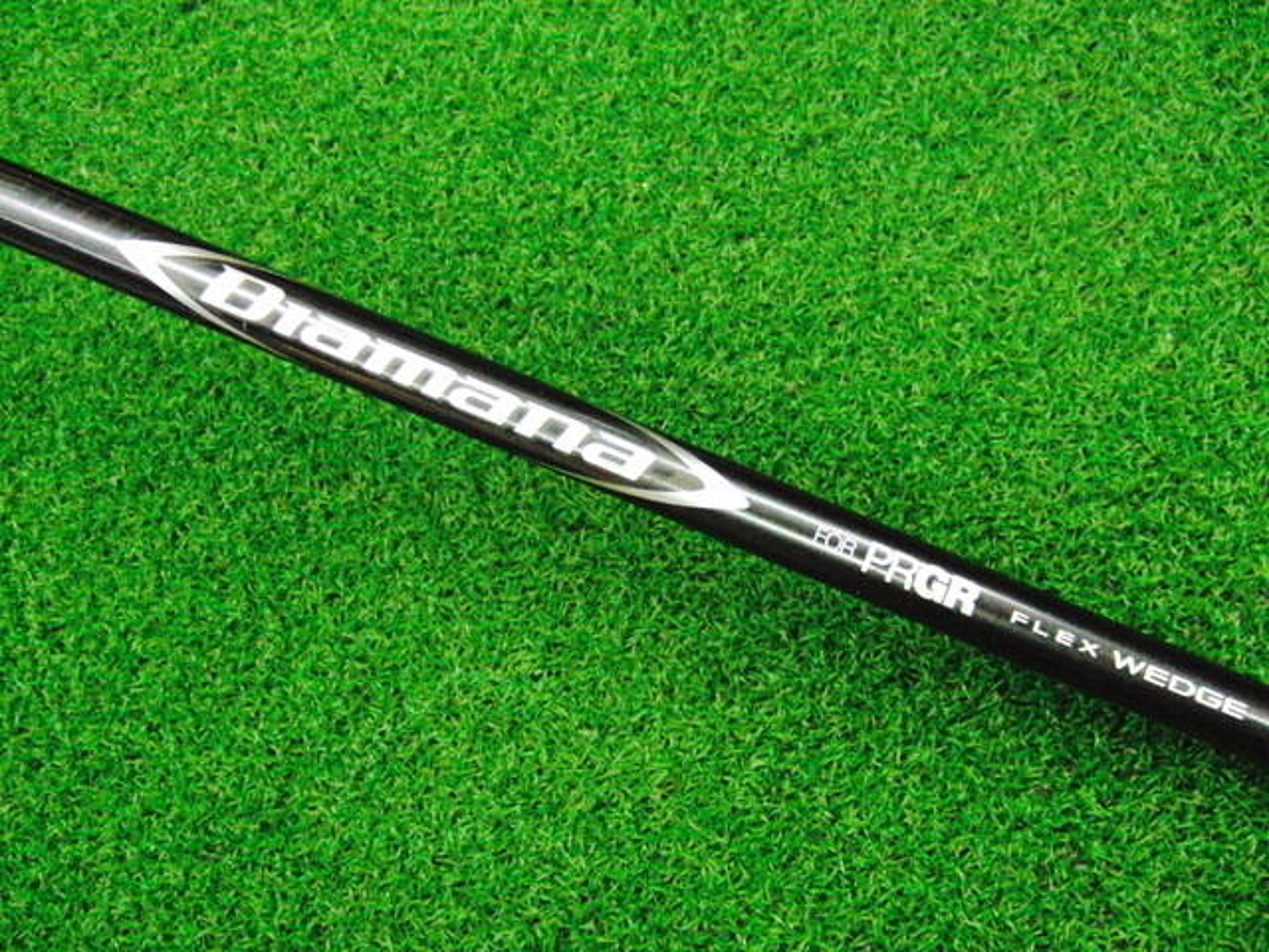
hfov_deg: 50.1
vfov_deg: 38.7
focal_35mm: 37
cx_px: 634
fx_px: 1356
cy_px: 476
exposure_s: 1/200
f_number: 3.6
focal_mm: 6.42
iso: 3200
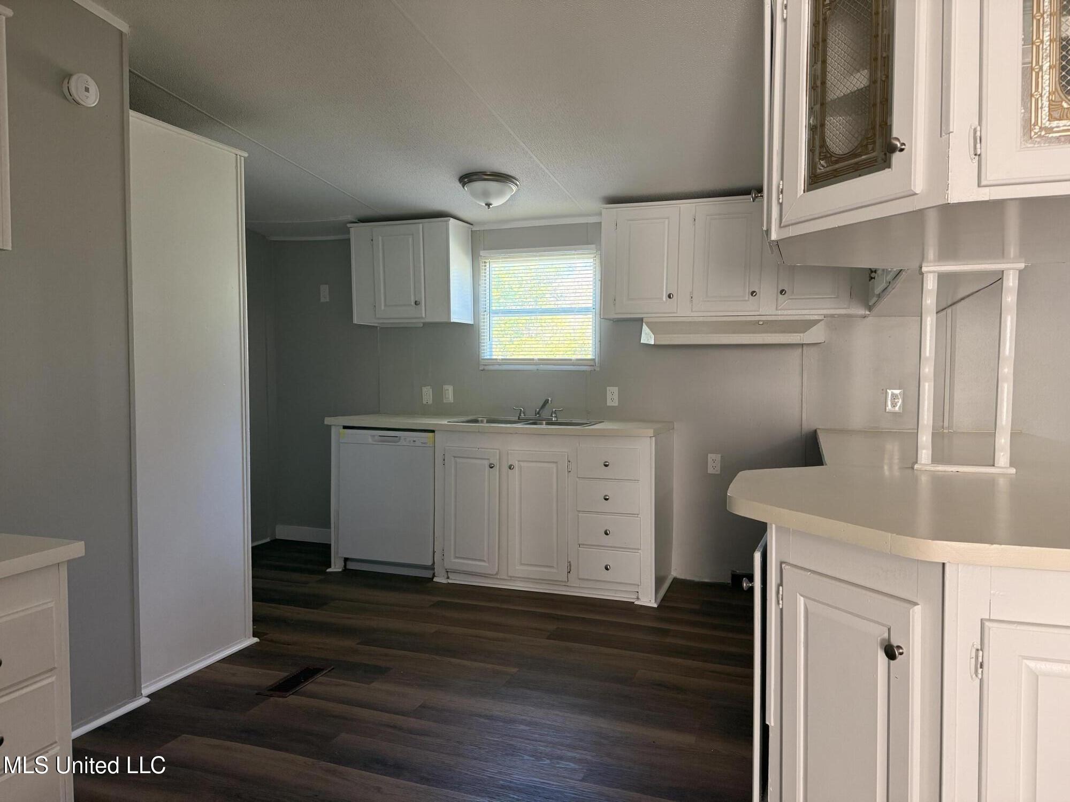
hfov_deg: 71.6
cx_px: 535
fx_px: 742
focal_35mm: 24
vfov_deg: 56.8
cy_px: 401
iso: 320
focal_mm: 6.76
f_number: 1.78
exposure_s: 1/120
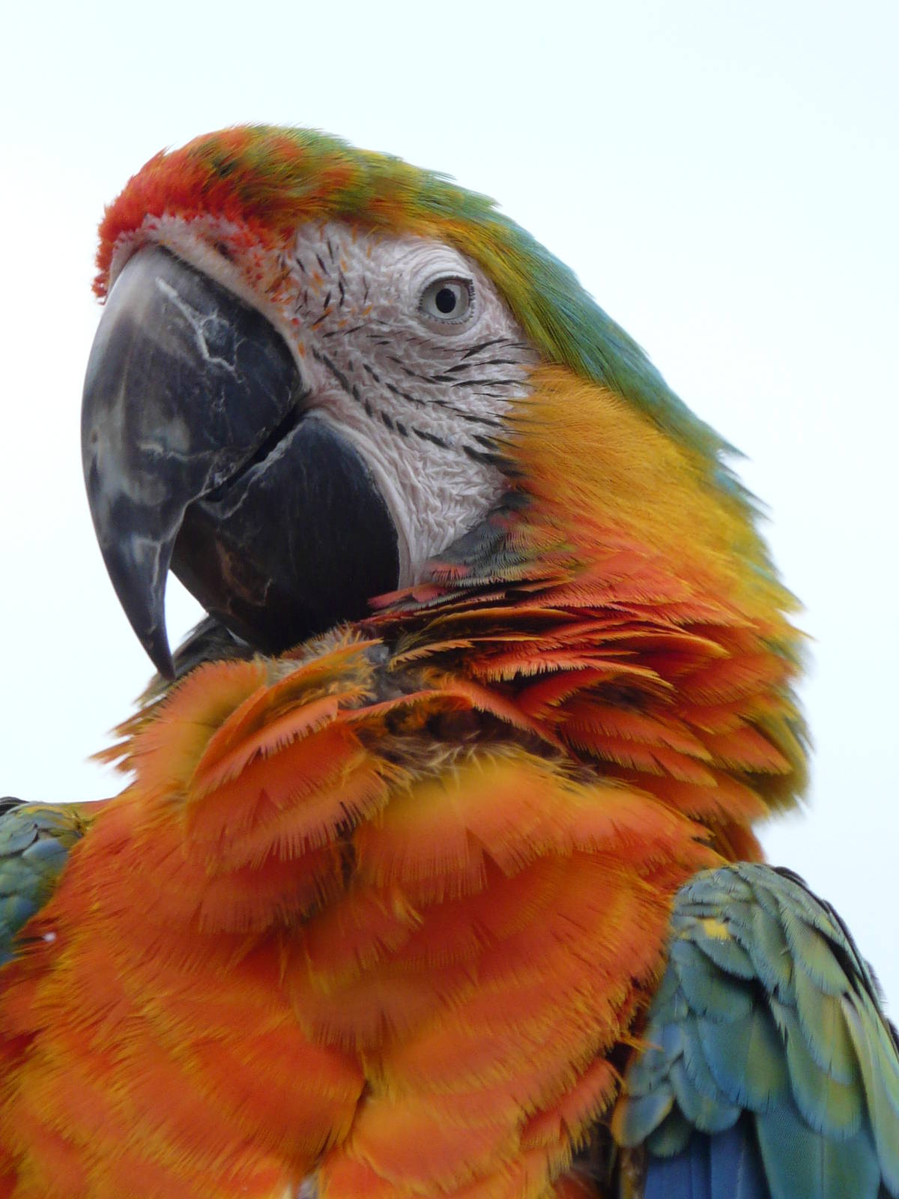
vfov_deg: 6.3
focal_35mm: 316
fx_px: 10942
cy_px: 600
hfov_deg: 4.7
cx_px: 450
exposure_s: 1/200
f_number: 4
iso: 100
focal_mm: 32.5
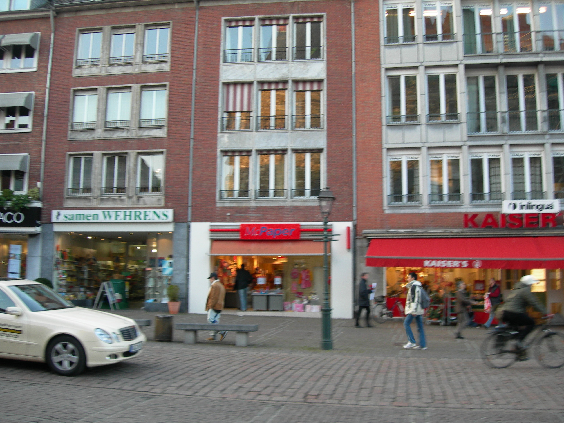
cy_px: 212
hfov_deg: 49.0
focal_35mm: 38
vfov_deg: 37.7
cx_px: 282
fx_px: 619
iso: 50
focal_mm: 7.8
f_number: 2.8
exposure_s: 1/48.7
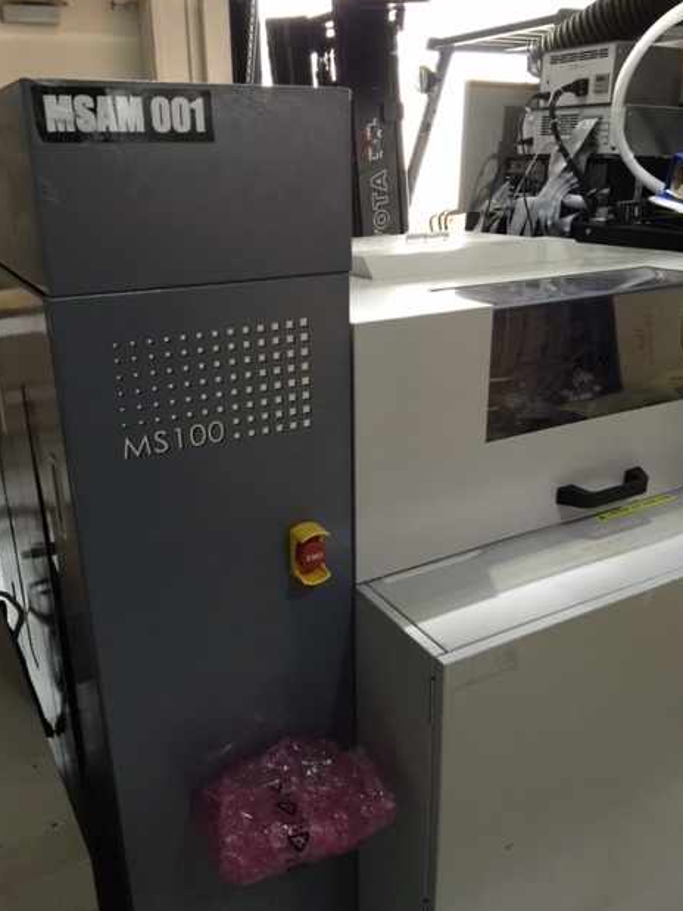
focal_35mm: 30
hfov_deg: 46.8
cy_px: 459
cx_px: 349
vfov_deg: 60.0
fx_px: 790
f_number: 2.2
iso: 125
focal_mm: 4.15
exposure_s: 1/10
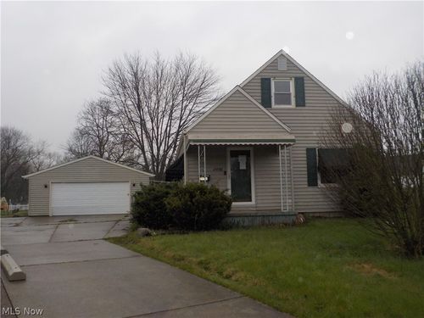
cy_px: 159
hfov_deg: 60.0
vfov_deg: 46.8
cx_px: 212
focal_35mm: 30
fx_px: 367
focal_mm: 4.1
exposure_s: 1/30
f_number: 3.3
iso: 320
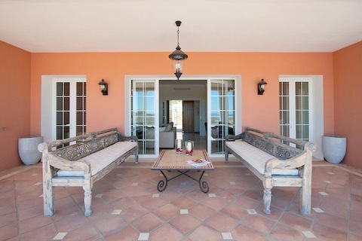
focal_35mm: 14
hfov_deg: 104.3
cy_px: 120
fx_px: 141
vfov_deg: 81.2
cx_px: 181
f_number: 3.5
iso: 200
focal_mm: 14
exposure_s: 1/1600
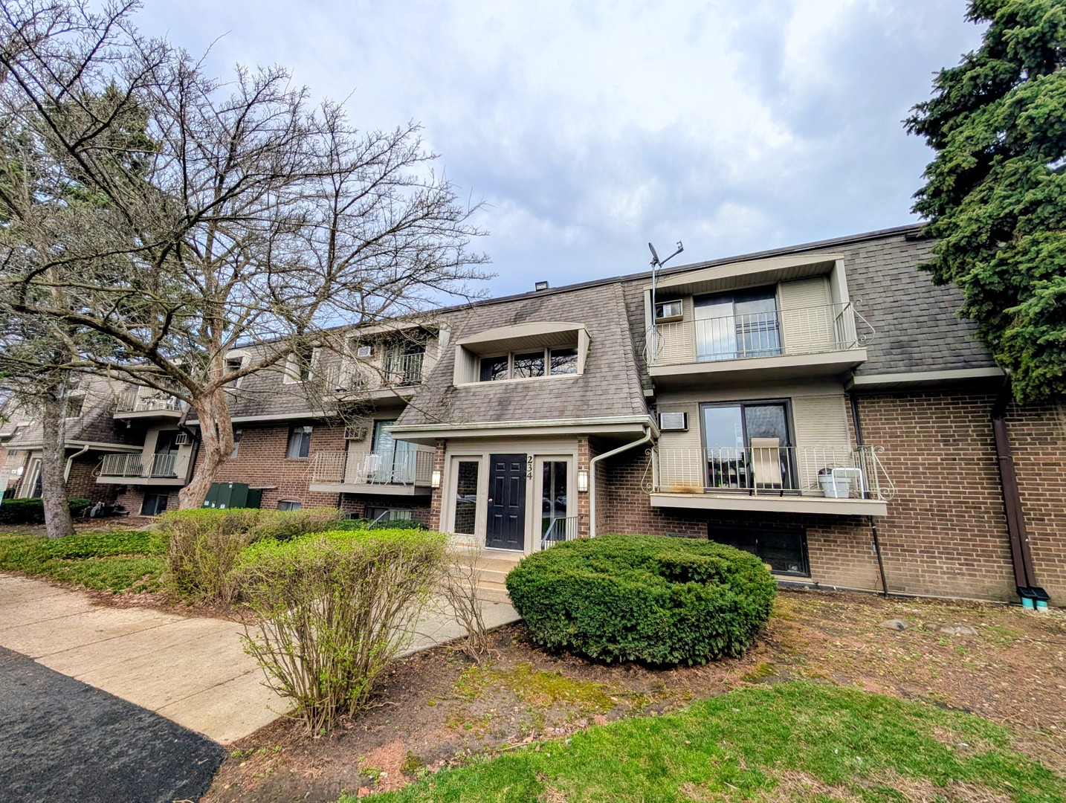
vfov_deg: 94.7
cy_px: 402
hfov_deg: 110.5
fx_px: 370
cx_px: 533
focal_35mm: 12
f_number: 1.7
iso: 54
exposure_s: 1/500
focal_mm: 2.02
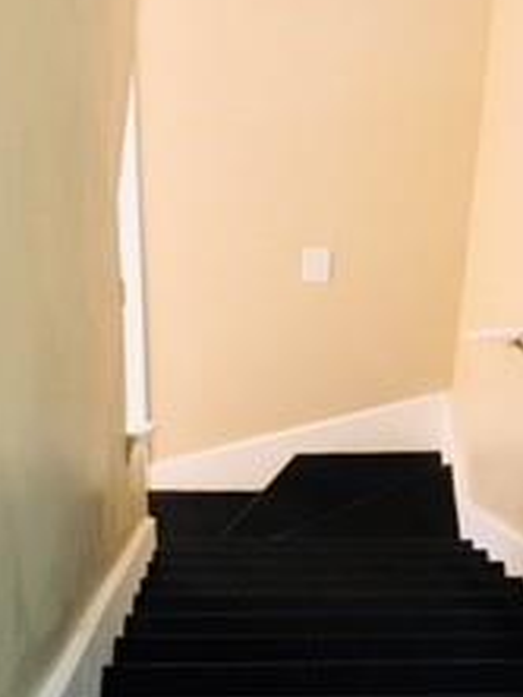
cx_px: 428
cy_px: 252
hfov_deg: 17.4
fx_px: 1691
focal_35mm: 84
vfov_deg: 23.2
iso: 200
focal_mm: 4.15
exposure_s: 1/24
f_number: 2.2
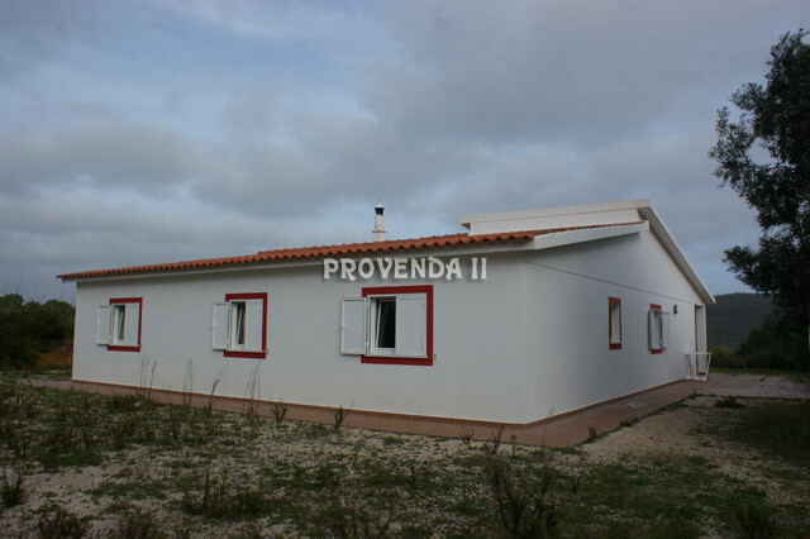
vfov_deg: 47.9
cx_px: 405
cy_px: 270
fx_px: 607
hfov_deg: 67.4
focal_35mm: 27
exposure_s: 1/200
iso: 100
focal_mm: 18
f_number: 10
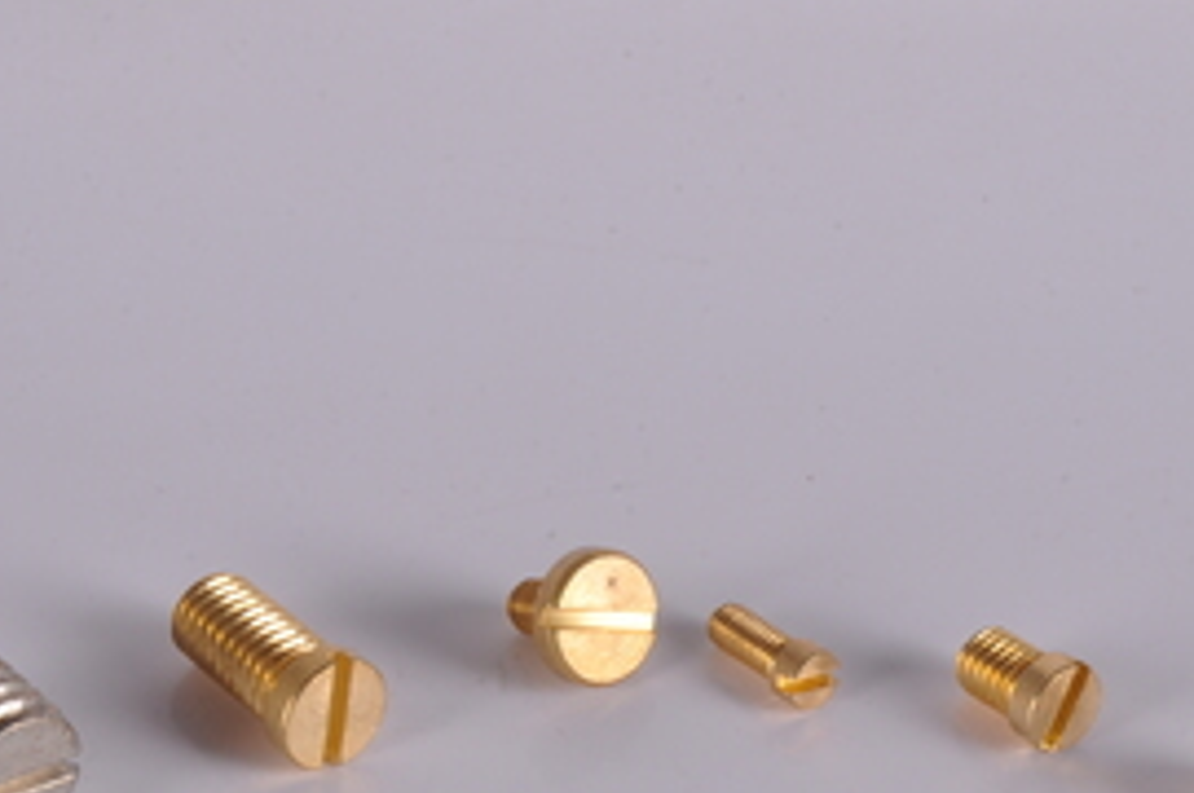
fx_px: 9637
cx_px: 612
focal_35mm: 291
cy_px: 564
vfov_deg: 4.7
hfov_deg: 7.1
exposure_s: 1/160
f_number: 36
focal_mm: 105
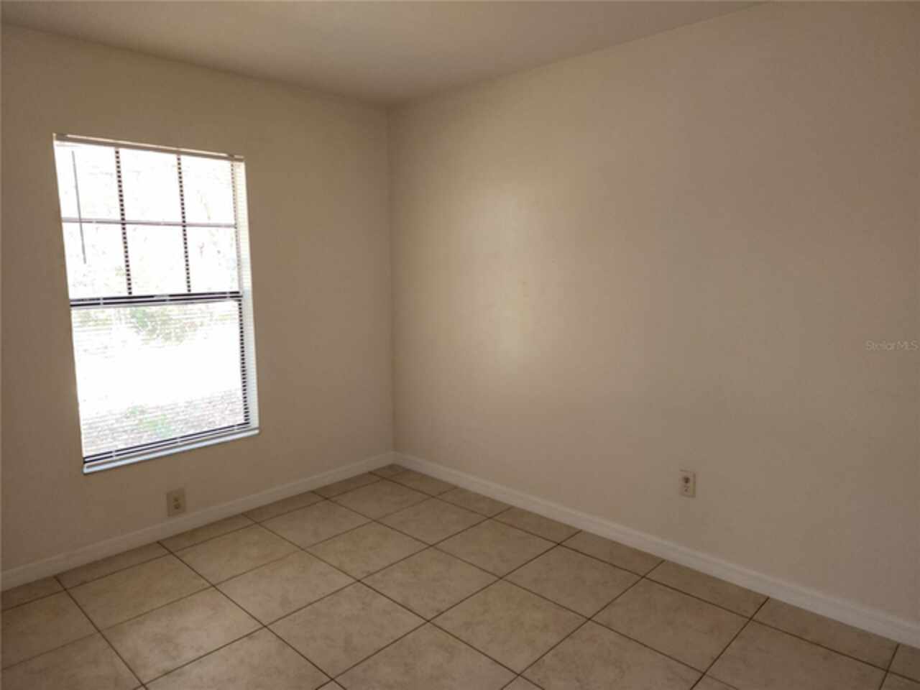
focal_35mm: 23
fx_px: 611
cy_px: 345
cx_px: 460
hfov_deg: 73.9
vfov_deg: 58.9
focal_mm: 6.4
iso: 80
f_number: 1.8
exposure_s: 1/60
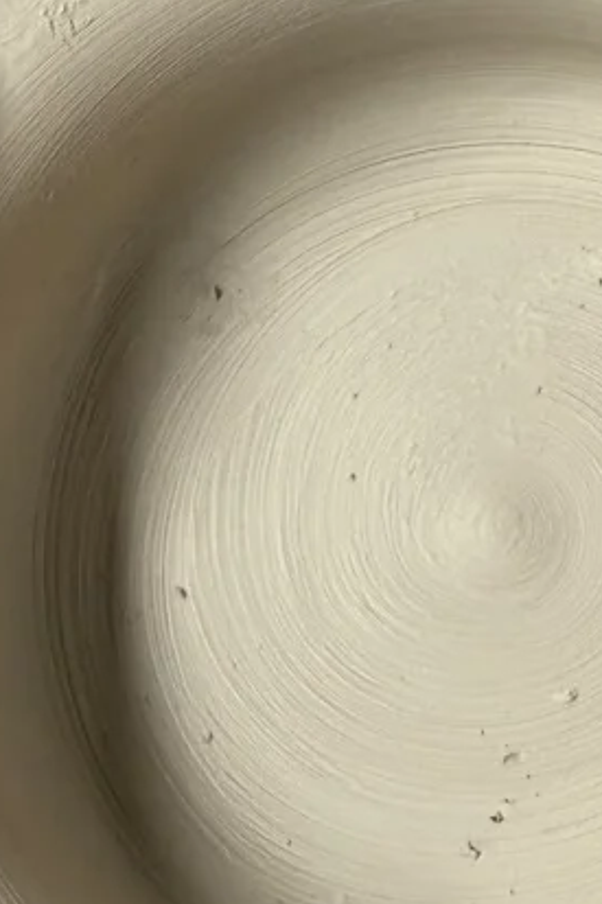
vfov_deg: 23.1
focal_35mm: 87
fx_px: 2184
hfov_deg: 15.3
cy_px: 184
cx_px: 661
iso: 160
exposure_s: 1/100
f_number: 2.2
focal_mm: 2.22
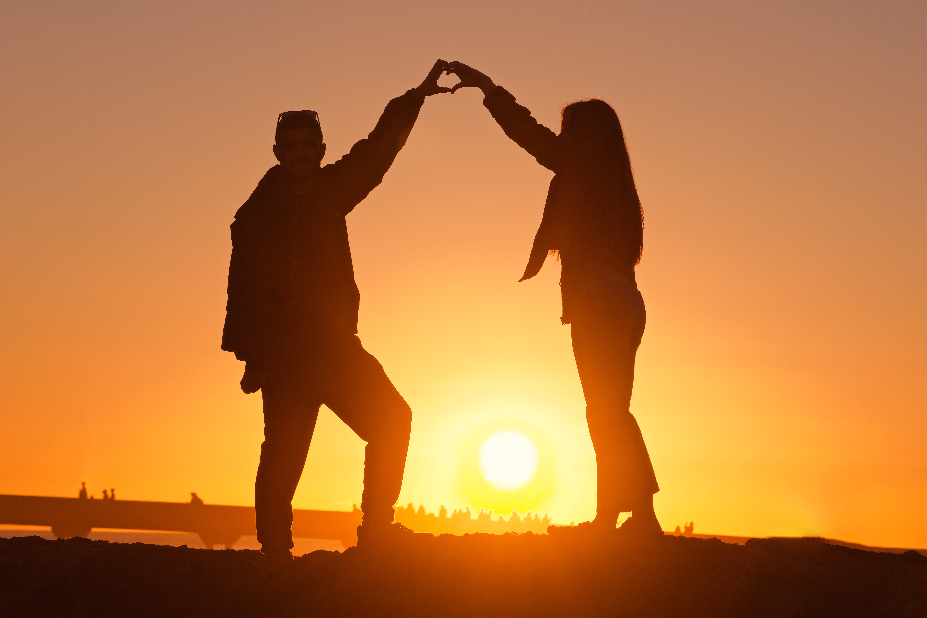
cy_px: 309
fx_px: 3862
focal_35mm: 150
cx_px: 464
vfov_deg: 9.1
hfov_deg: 13.7
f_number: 9
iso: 100
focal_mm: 100
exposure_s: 1/640
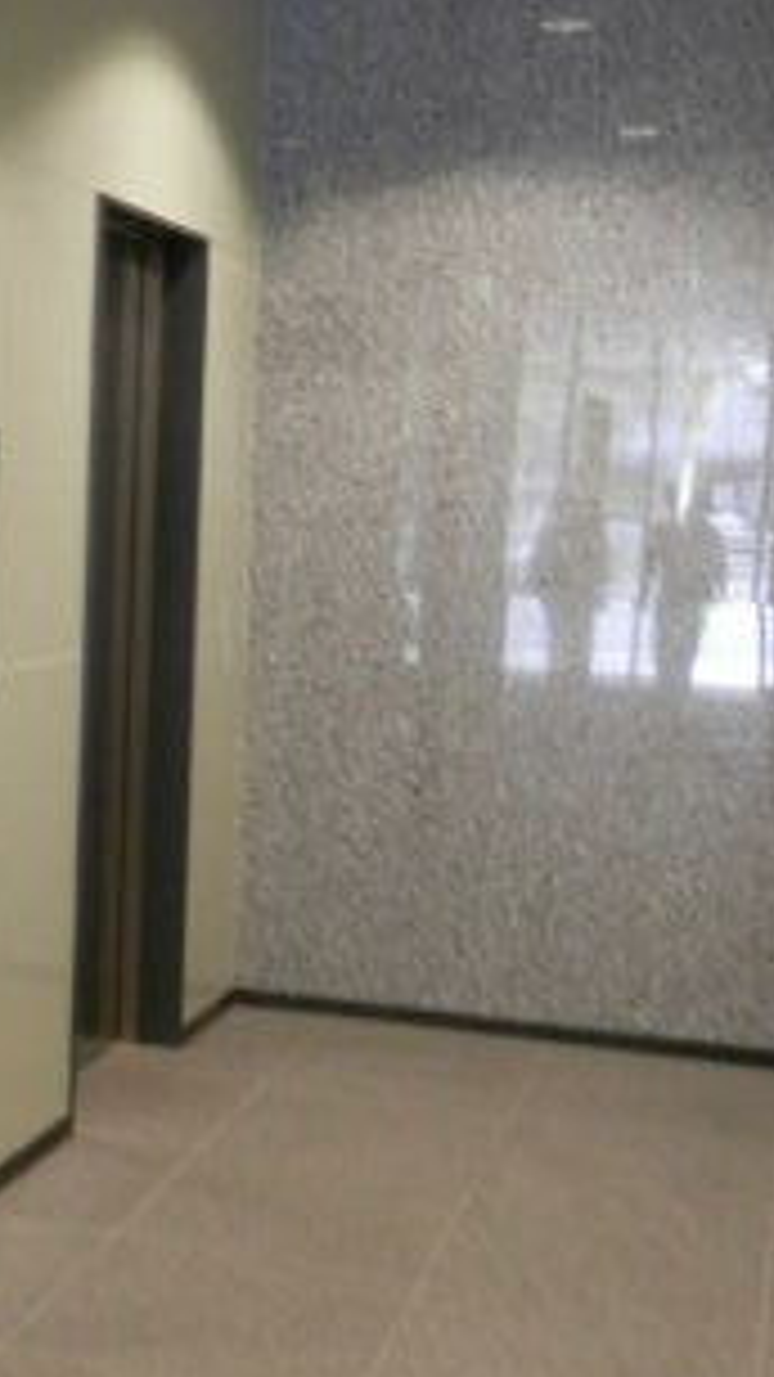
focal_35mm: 57
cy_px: 567
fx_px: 2081
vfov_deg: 36.5
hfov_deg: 20.5
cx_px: 18
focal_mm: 4.5
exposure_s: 1/8
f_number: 3
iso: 200
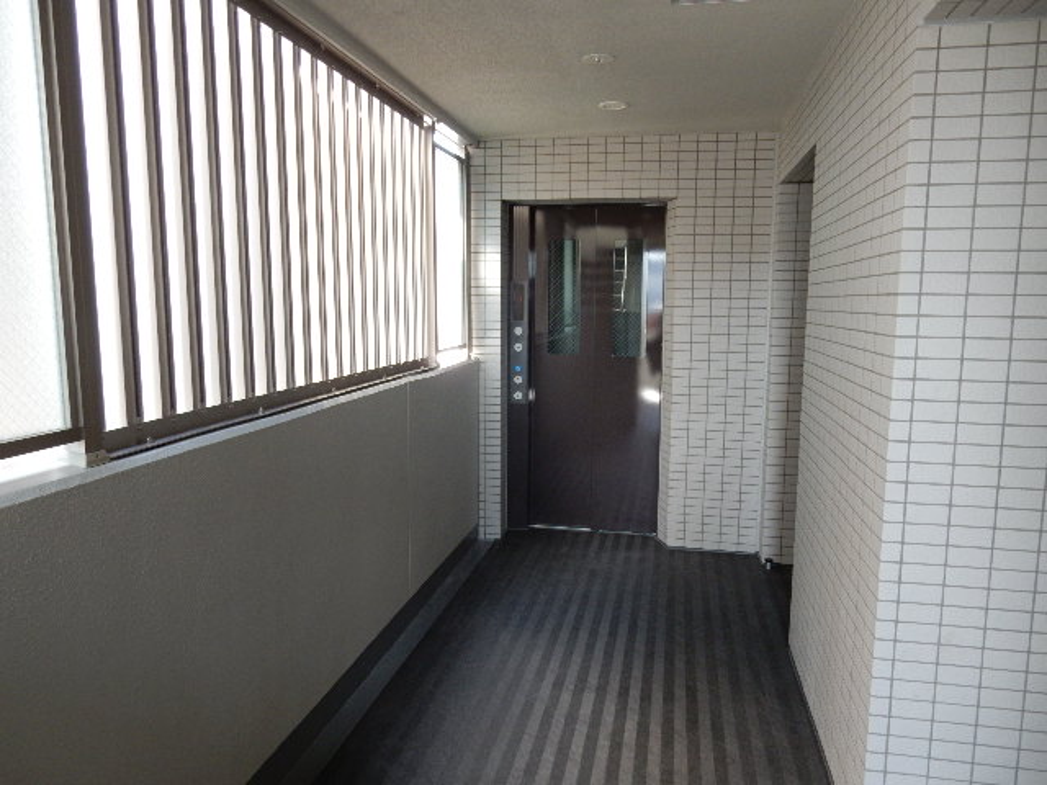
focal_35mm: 25
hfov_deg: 69.4
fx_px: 756
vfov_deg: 54.9
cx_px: 524
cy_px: 392
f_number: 3.7
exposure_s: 1/30
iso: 250
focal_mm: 4.5
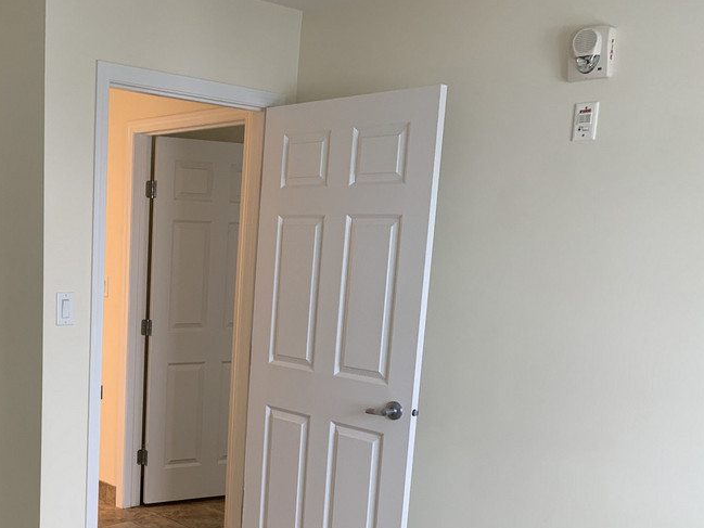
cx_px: 150
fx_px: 834
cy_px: 379
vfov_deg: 34.6
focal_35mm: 41
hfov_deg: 43.8
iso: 100
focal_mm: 4.25
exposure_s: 1/91
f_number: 1.8
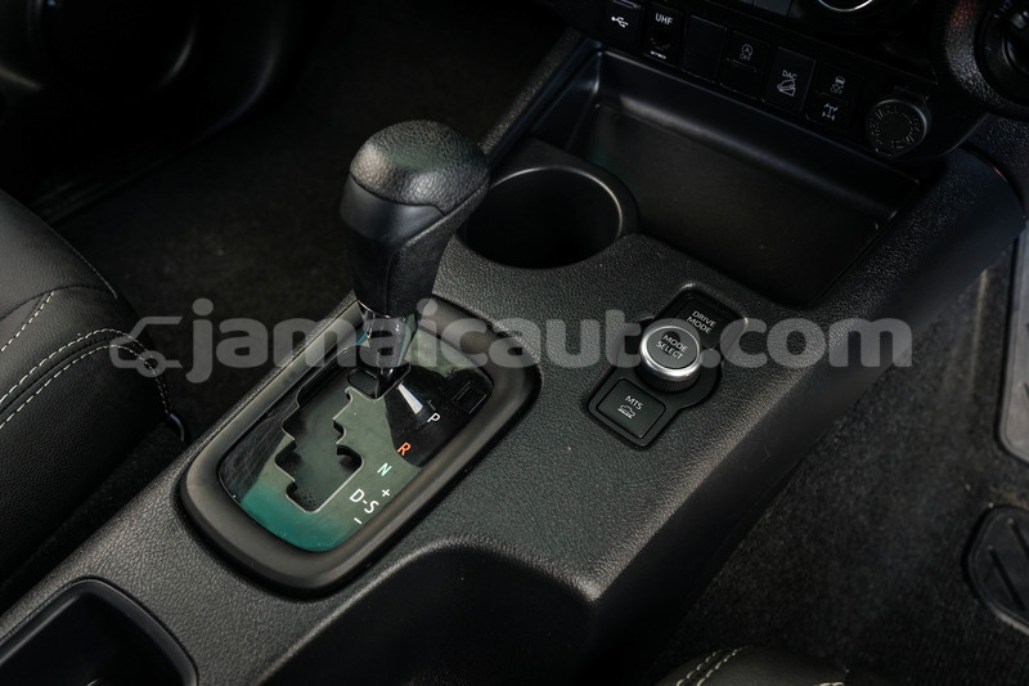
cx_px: 514
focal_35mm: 30
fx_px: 857
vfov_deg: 43.6
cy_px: 343
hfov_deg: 61.9
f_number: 5.6
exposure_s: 1/40
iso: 400
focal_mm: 30
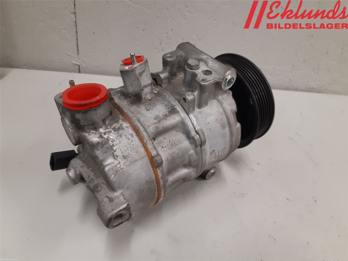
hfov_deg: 67.3
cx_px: 174
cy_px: 130
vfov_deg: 53.1
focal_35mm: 26
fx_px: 261
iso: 125
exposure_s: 1/50
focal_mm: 3.93
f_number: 1.7
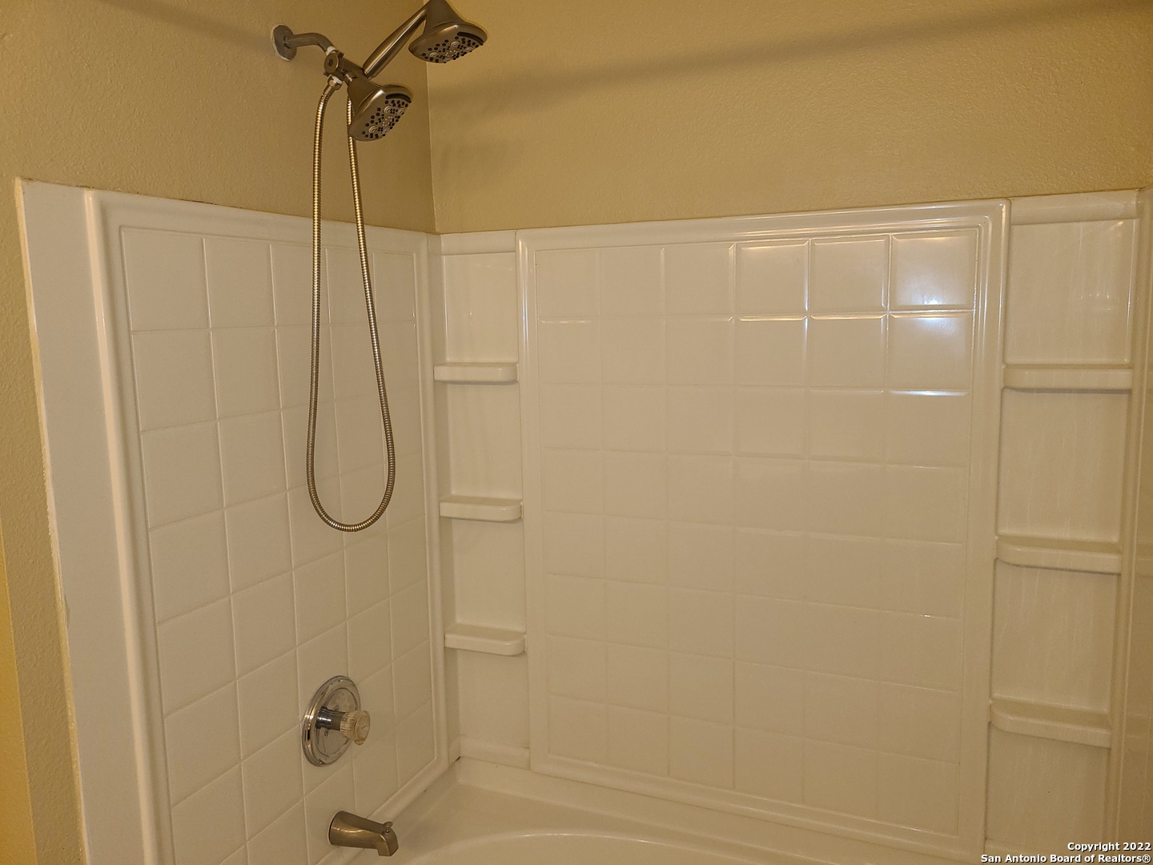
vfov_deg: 53.1
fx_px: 866
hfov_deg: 67.3
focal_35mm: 26
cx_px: 576
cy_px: 432
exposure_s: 1/60
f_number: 1.8
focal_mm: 5.4
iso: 100
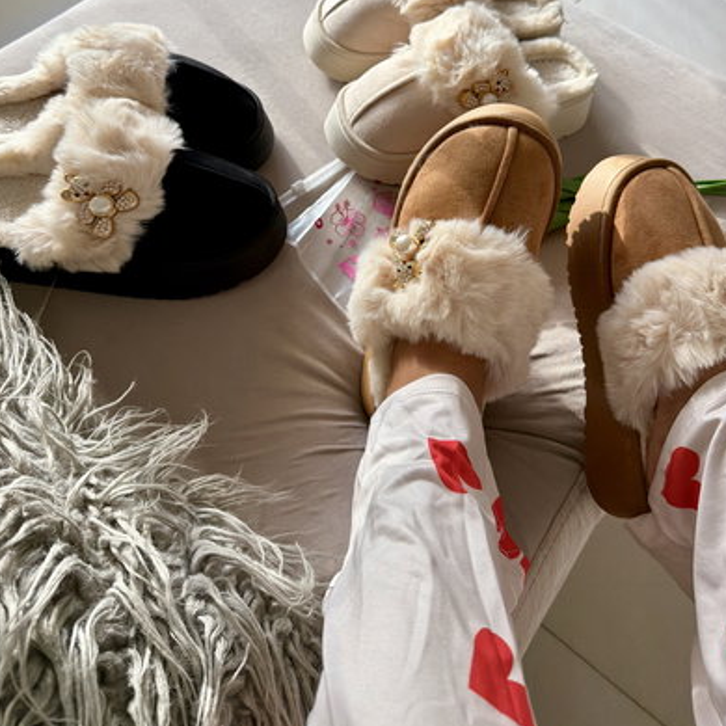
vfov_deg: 54.7
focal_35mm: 29
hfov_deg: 55.6
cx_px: 363
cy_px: 252
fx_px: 688
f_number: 1.78
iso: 250
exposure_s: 1/598
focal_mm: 6.76
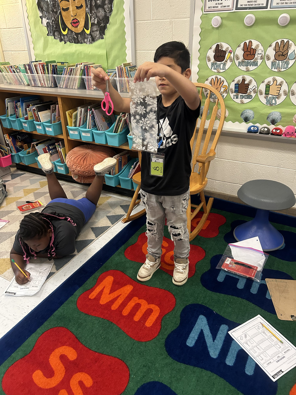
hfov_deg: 53.1
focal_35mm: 26
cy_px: 198
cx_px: 148
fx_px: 296
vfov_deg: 67.3
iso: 400
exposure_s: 1/60
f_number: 1.5
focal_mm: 5.7
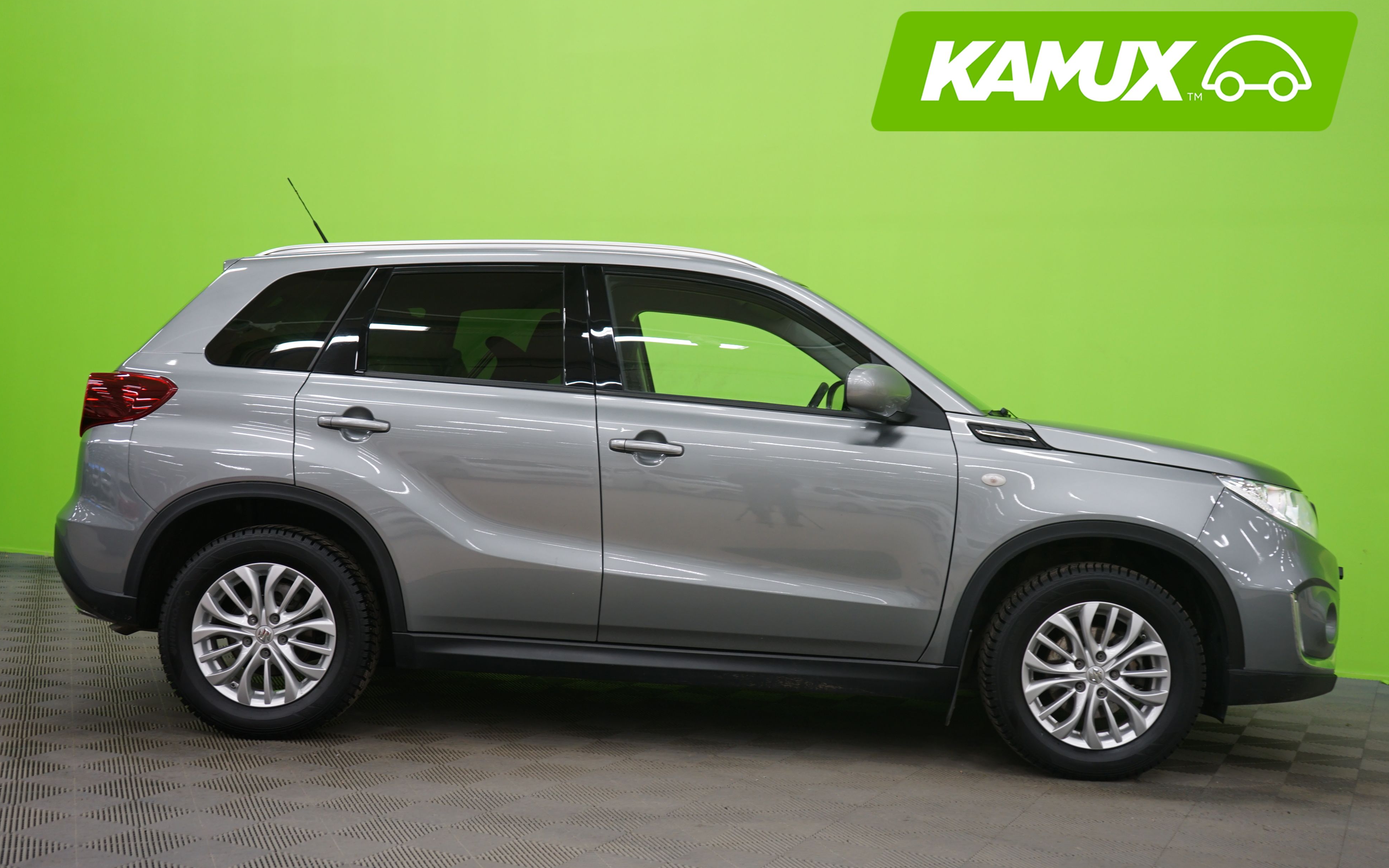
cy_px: 432
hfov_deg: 47.2
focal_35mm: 42
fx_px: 1590
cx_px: 696
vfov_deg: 30.5
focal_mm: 41
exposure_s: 1/10
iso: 400
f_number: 4.5
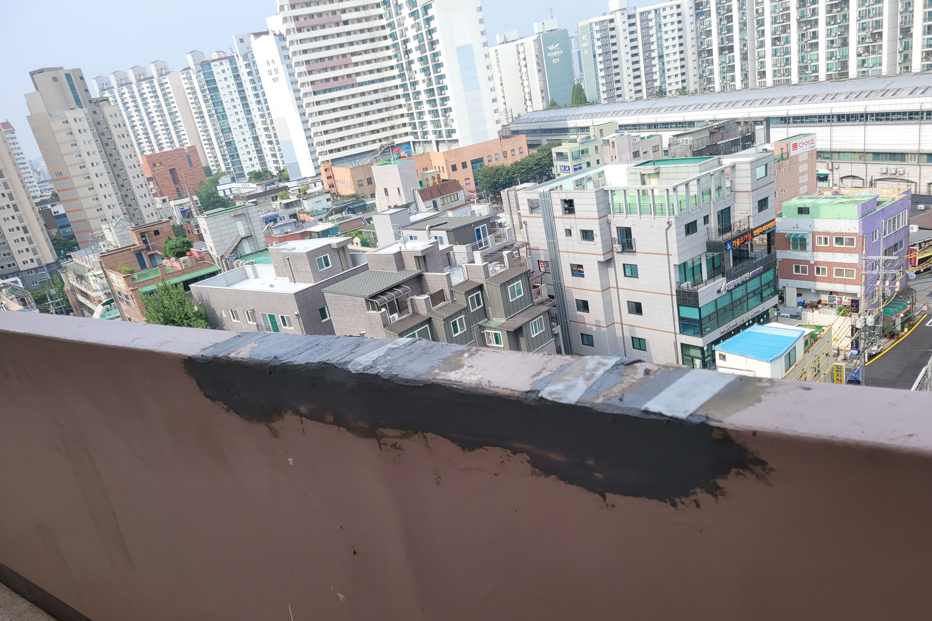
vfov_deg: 46.2
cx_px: 469
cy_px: 361
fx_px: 725
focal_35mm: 28
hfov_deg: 65.5
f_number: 1.8
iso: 40
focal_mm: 5.4
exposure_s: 1/1087
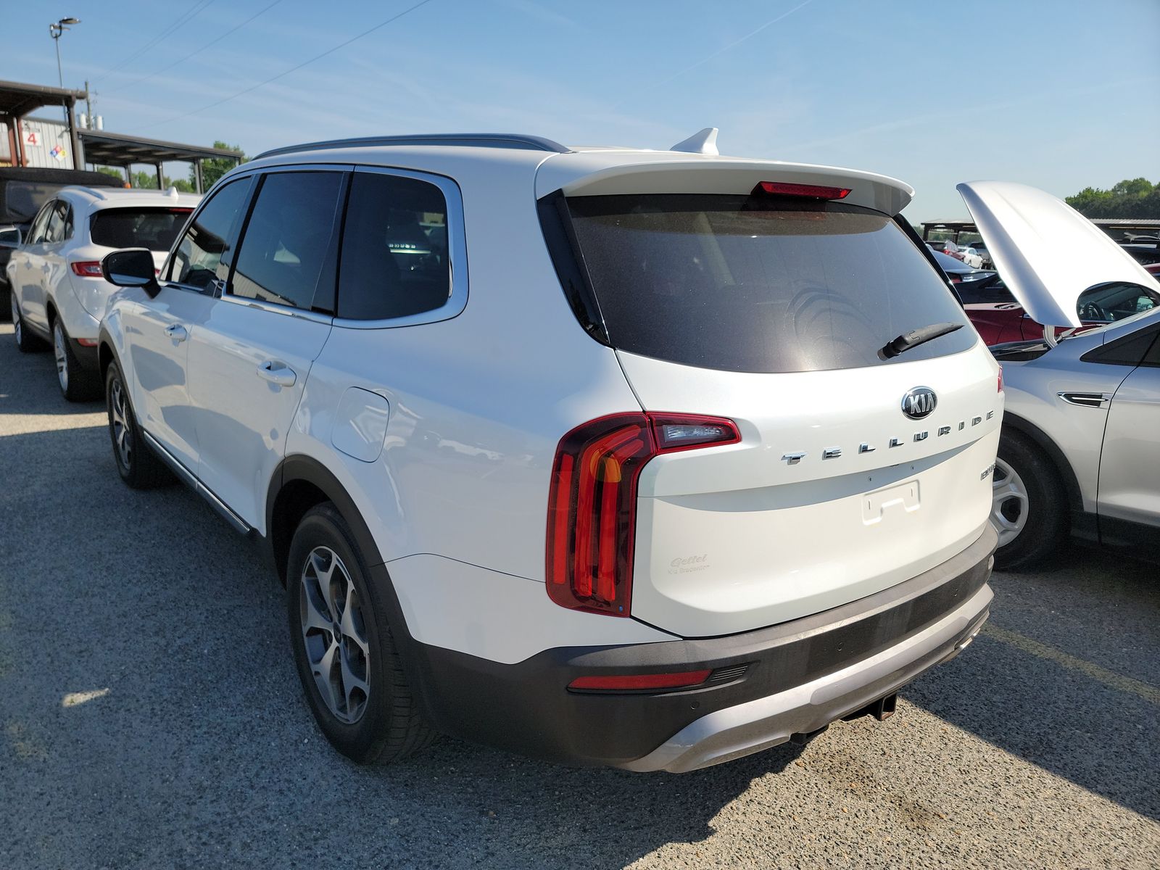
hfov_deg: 71.6
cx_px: 580
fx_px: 804
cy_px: 435
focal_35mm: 24
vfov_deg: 56.8
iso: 50
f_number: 1.8
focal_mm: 6.7
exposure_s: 1/952
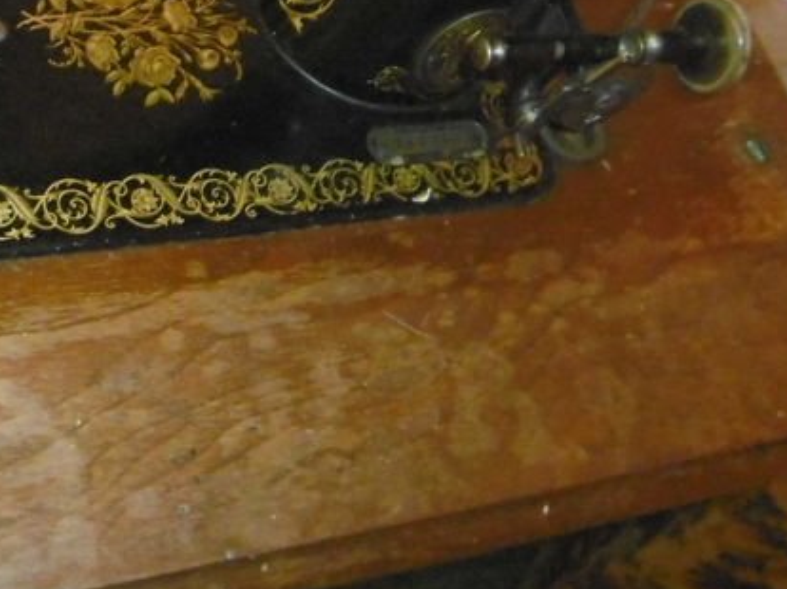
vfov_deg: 25.0
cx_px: 238
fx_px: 1318
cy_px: 184
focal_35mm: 58
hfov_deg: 32.9
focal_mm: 4.3
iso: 800
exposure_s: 1/5
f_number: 3.1
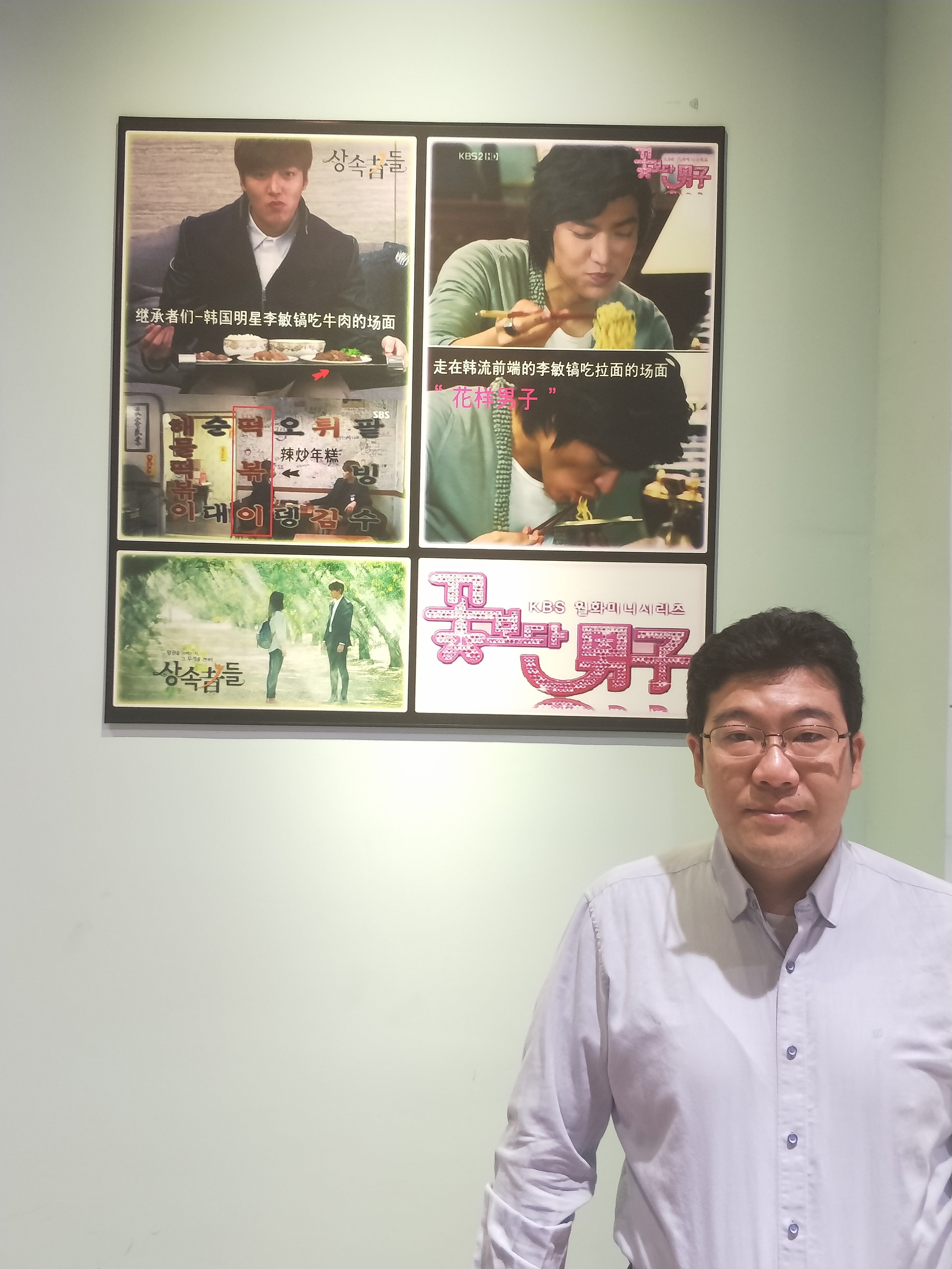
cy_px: 634
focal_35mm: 25
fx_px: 917
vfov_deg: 69.4
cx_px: 476
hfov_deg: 54.9
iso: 116
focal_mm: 4.27
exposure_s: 1/50
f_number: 1.7
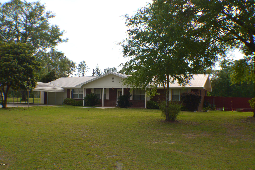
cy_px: 85
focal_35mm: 39
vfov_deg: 34.1
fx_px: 276
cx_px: 128
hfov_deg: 49.6
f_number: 5.6
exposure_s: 1/200
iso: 100
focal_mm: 26
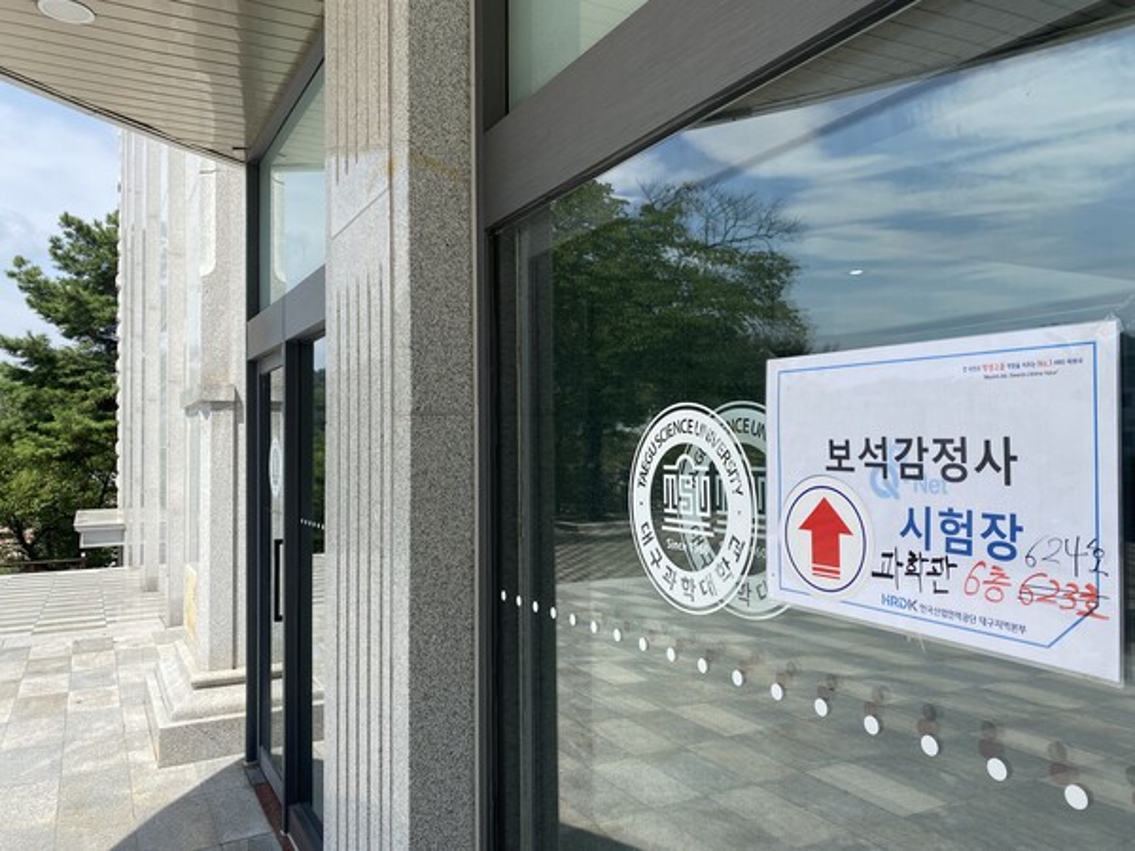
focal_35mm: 26
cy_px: 426
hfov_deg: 67.3
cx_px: 568
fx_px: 852
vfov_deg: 53.1
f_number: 1.8
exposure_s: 1/1866
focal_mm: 4.25
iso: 32
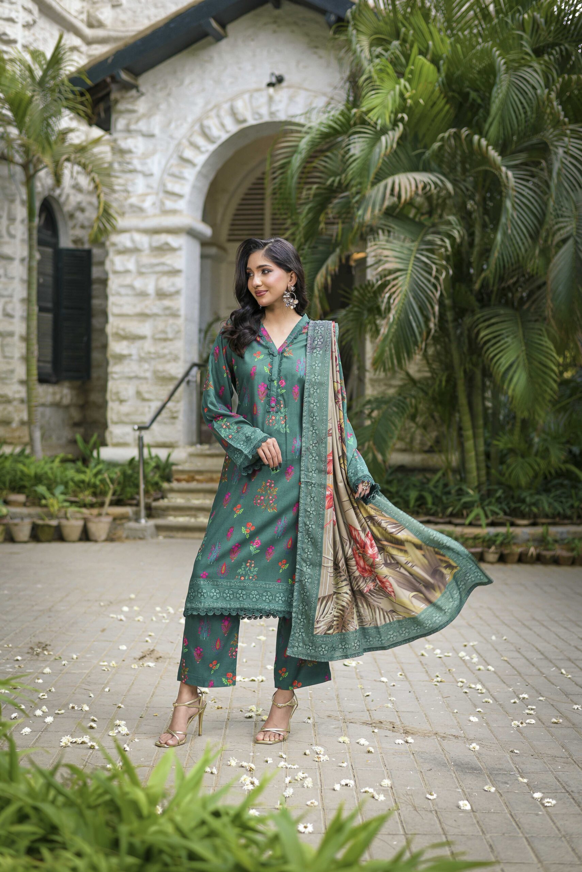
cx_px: 291
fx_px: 1211
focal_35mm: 50
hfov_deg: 27.0
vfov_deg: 39.6
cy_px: 436
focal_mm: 50
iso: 64
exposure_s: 1/160
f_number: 2.8
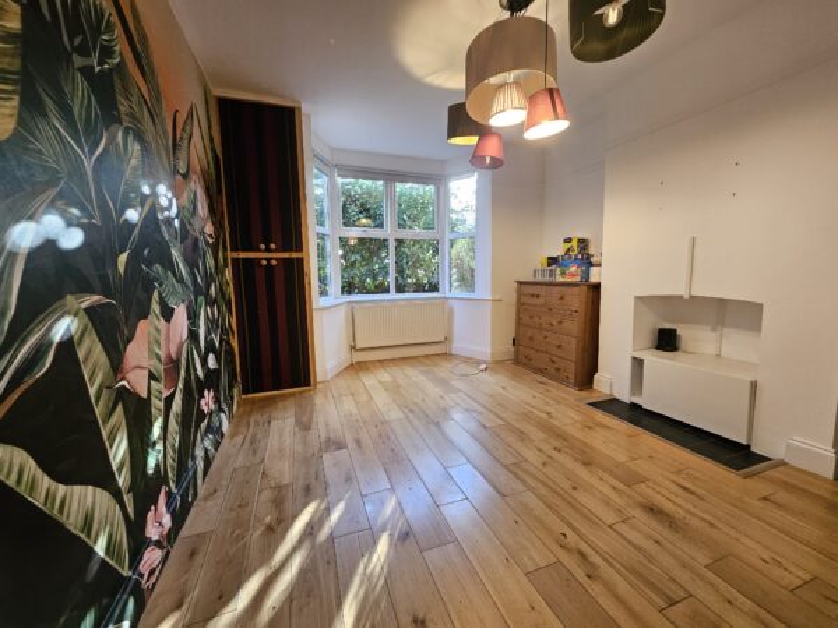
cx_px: 419
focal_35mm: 13
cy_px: 314
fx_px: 315
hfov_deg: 106.2
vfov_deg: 89.9
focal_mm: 1.74
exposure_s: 1/50
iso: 200
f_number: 2.2
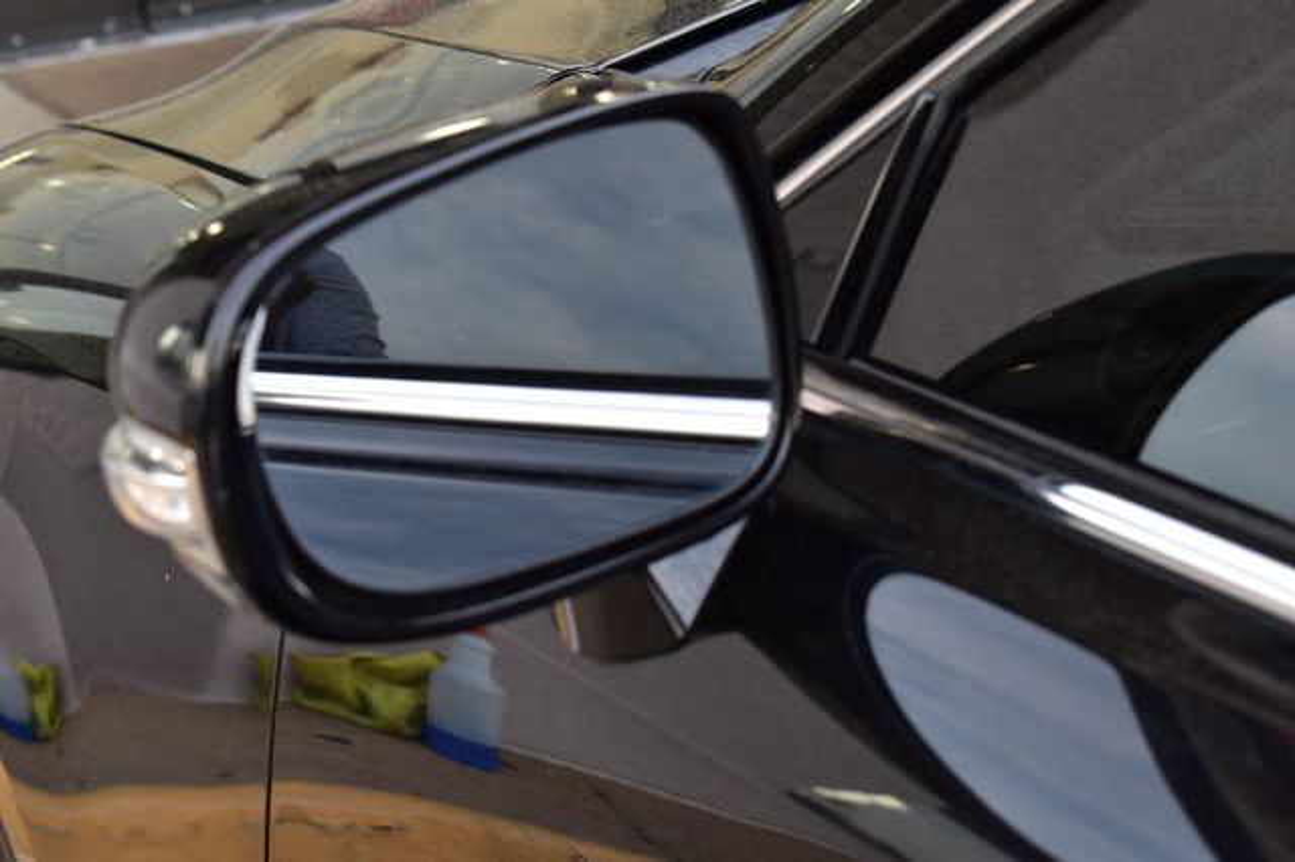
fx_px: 2966
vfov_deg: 16.5
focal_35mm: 82
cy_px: 431
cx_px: 648
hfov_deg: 24.6
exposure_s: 1/50
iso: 400
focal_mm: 55
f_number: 7.1
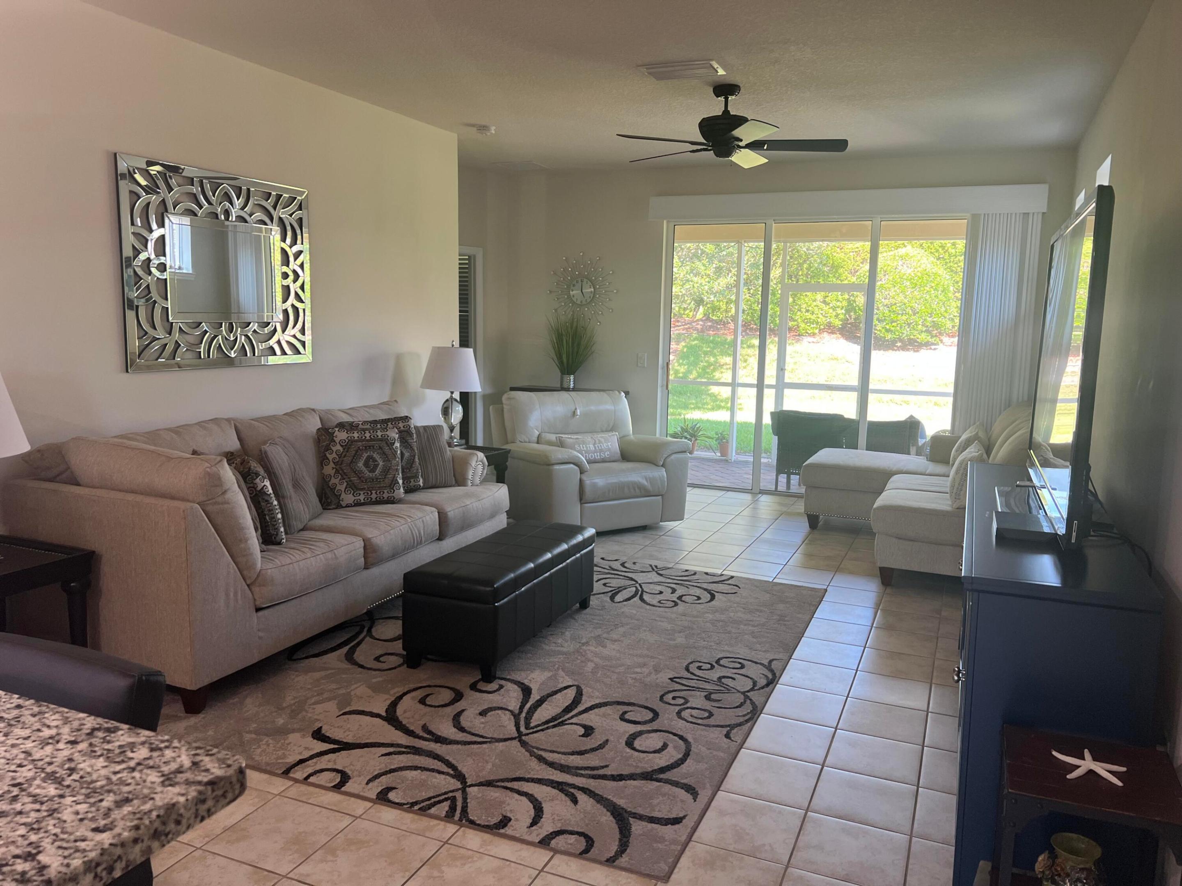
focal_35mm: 26
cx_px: 591
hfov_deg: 67.3
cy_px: 443
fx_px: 888
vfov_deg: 53.1
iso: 80
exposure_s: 1/60
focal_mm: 5.7
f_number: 1.5
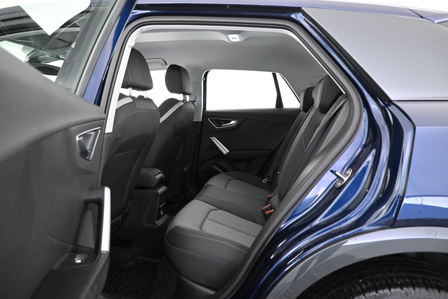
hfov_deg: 73.7
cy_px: 150
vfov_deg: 53.1
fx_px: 299
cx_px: 224
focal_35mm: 24
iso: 1600
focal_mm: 16
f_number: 3.5
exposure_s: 1/15
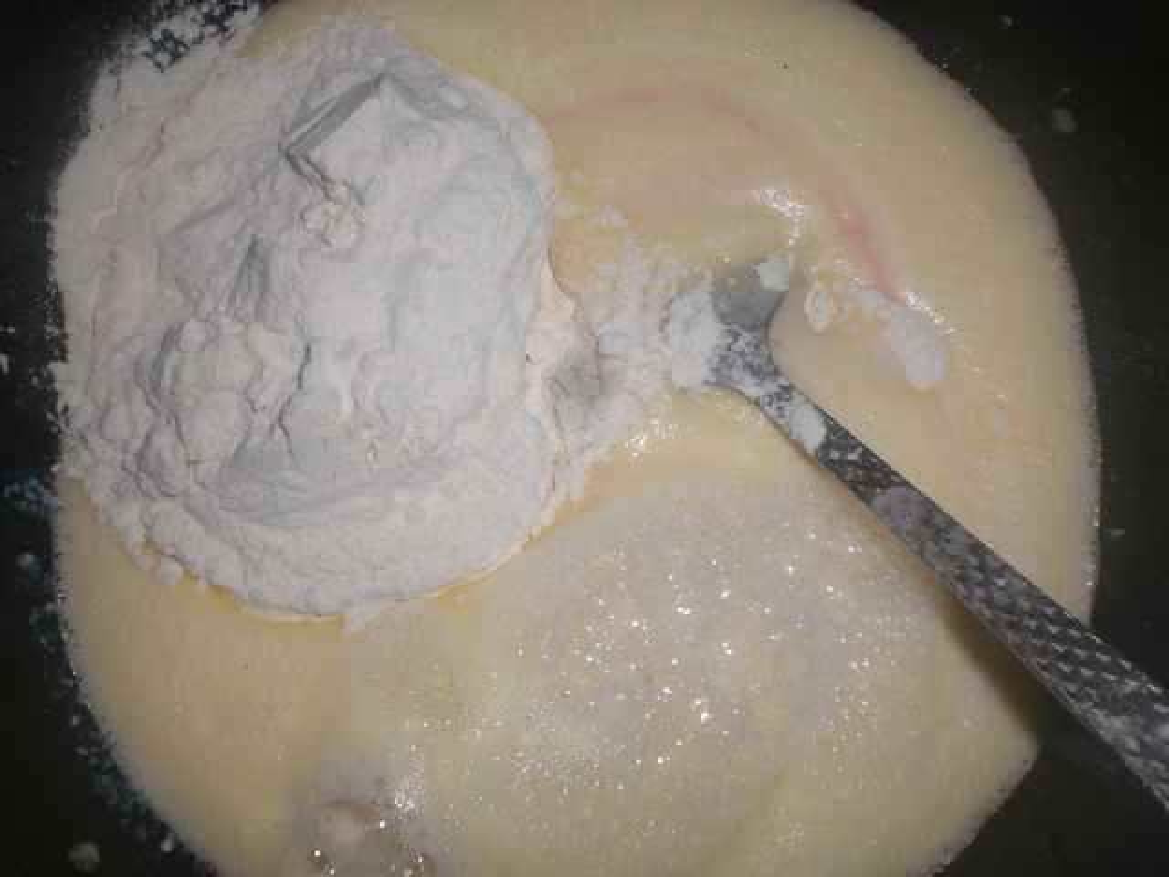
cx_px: 584
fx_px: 1283
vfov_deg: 37.7
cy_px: 438
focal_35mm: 38
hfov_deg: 49.0
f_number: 4.4
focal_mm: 6.3
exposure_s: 1/60
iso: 50
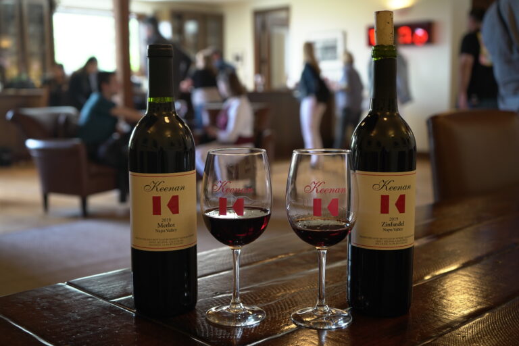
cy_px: 173
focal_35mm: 43
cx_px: 260
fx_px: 620
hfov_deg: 45.4
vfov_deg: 31.2
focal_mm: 43
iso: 1000
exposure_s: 1/50
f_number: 5
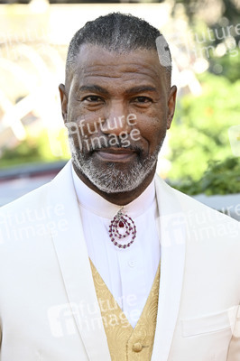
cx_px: 120
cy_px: 180
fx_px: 1352
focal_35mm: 135
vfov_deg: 15.2
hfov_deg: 10.1
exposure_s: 1/320
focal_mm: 90
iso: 640
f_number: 5.6
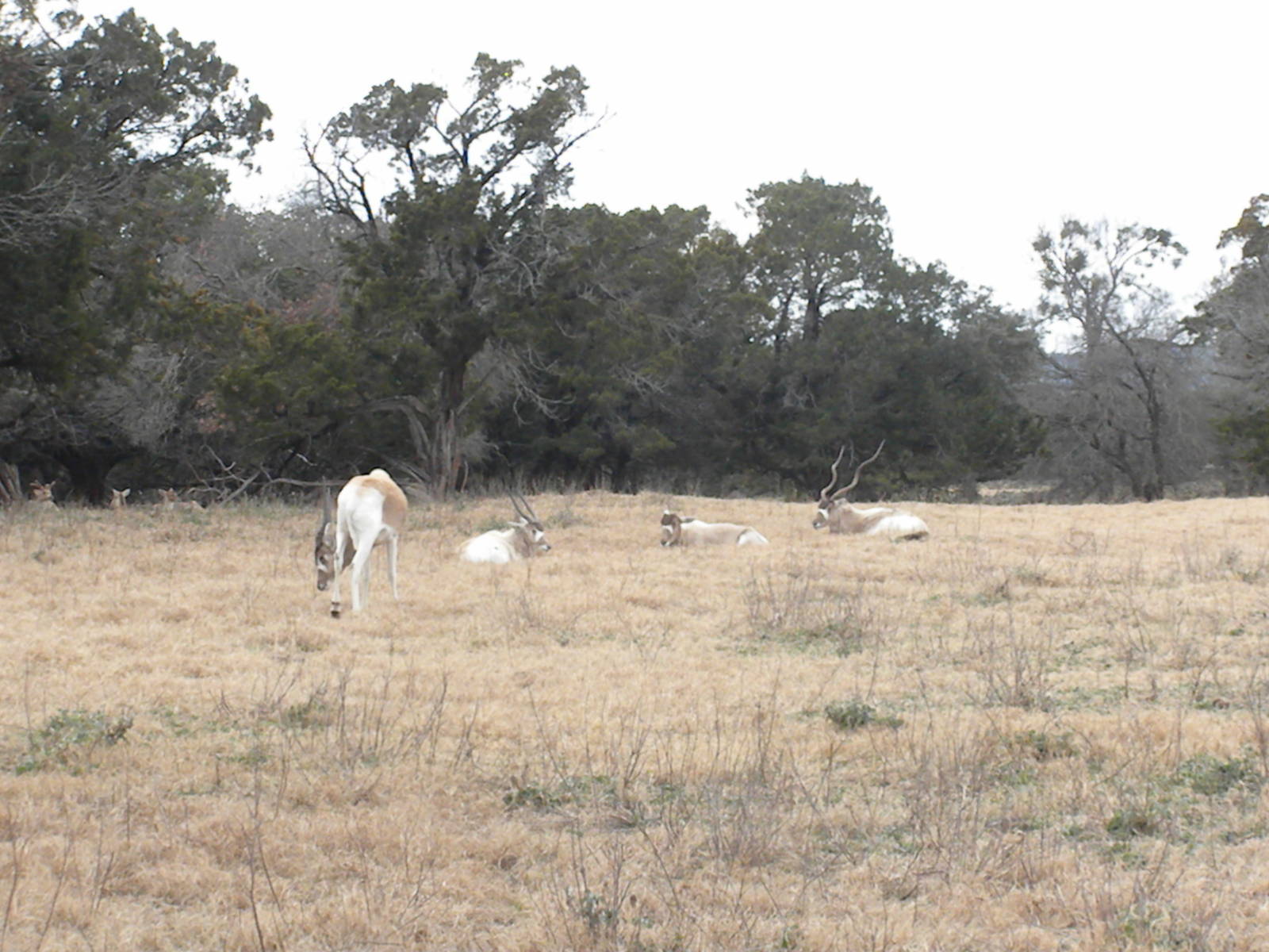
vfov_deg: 12.5
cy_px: 476
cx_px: 634
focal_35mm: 119
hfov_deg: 16.6
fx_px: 4362
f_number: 14
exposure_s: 1/120
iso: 640
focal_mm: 21
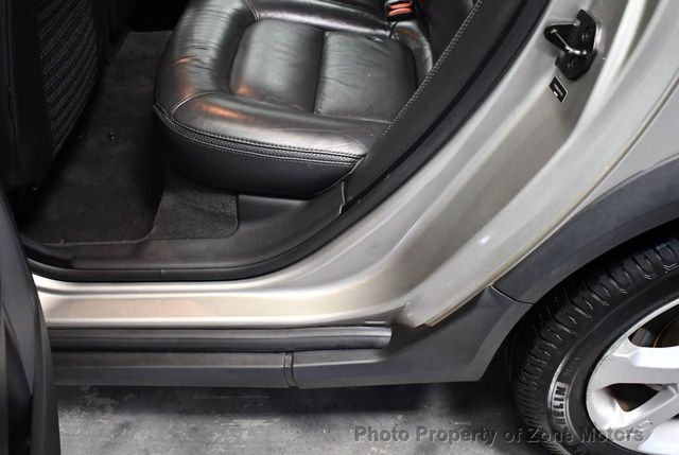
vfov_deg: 37.0
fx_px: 680
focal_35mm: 36
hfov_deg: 53.1
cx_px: 340
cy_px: 228
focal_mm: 18
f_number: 3.5
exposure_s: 1/80
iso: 3200
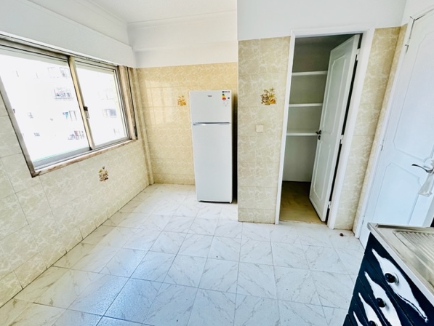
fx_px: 188
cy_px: 165
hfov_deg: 98.2
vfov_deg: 81.8
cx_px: 219
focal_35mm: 15
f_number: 2.2
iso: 250
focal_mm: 2.22
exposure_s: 1/99
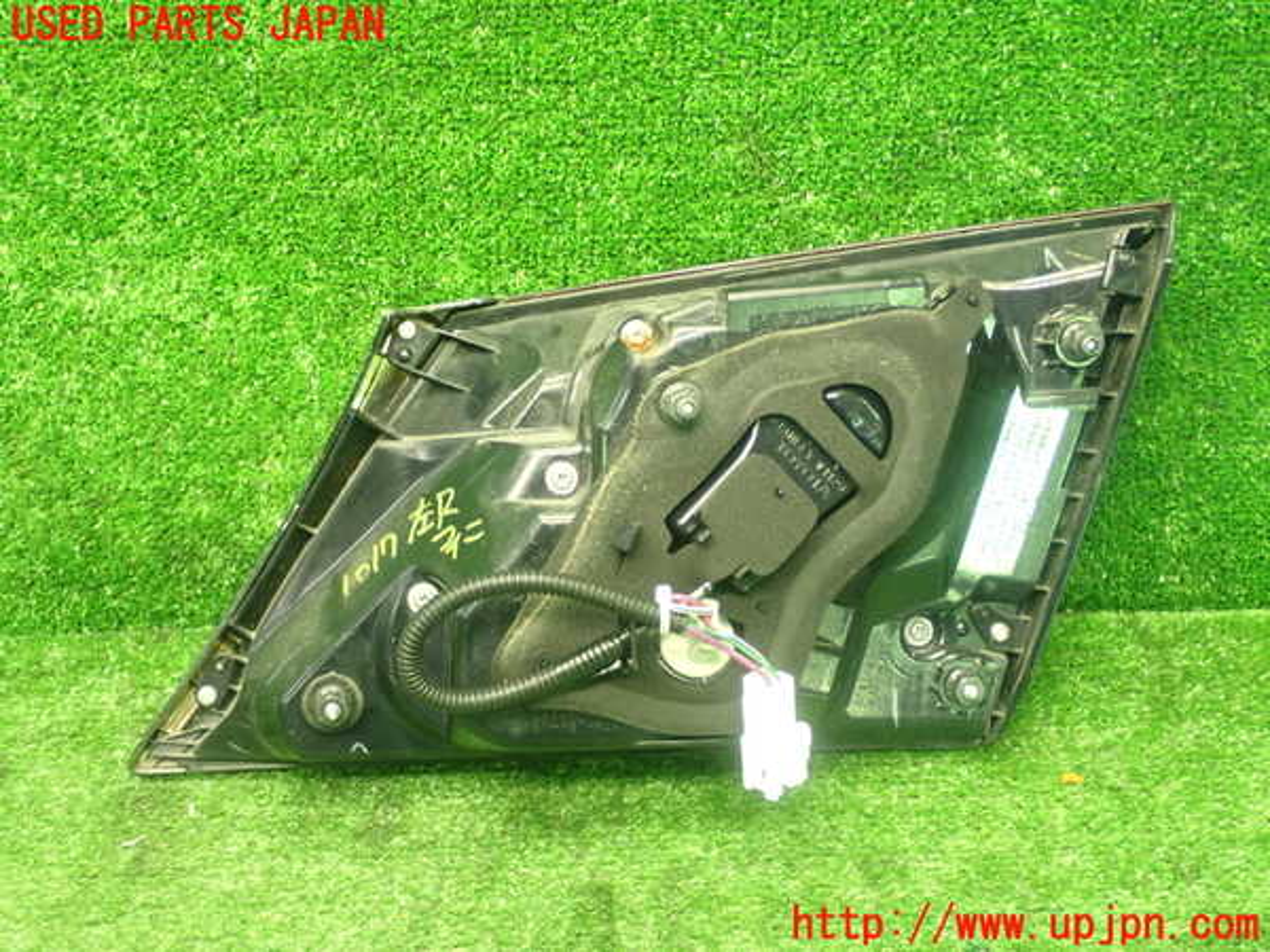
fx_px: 1834
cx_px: 635
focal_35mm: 50
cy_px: 476
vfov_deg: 29.1
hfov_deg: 38.2
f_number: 3.2
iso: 800
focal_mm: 9.01
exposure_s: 1/25
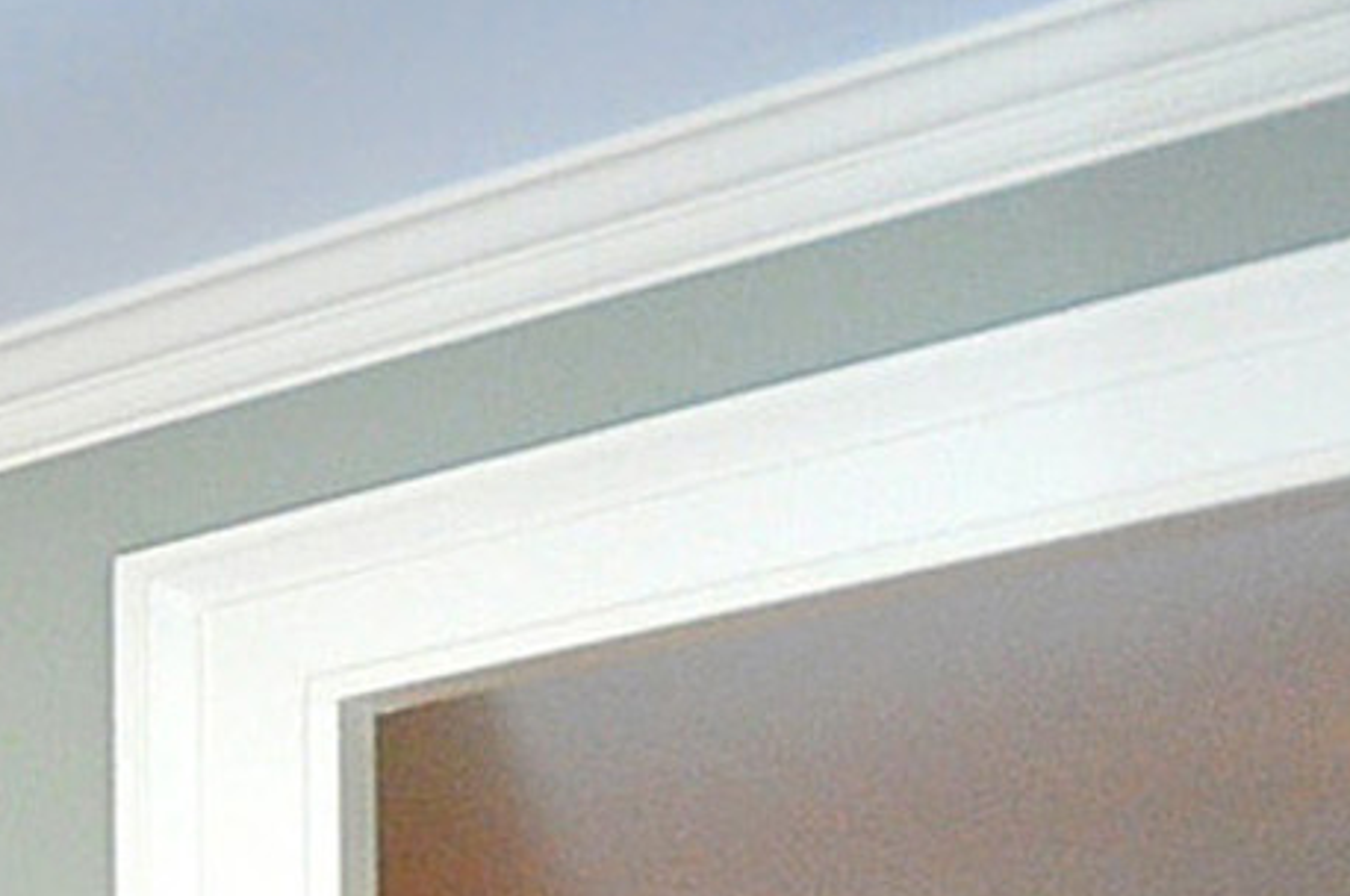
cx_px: -2482
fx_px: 3557
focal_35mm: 95
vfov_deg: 12.5
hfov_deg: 12.2
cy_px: 1833
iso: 800
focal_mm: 10
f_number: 4
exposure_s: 1/60
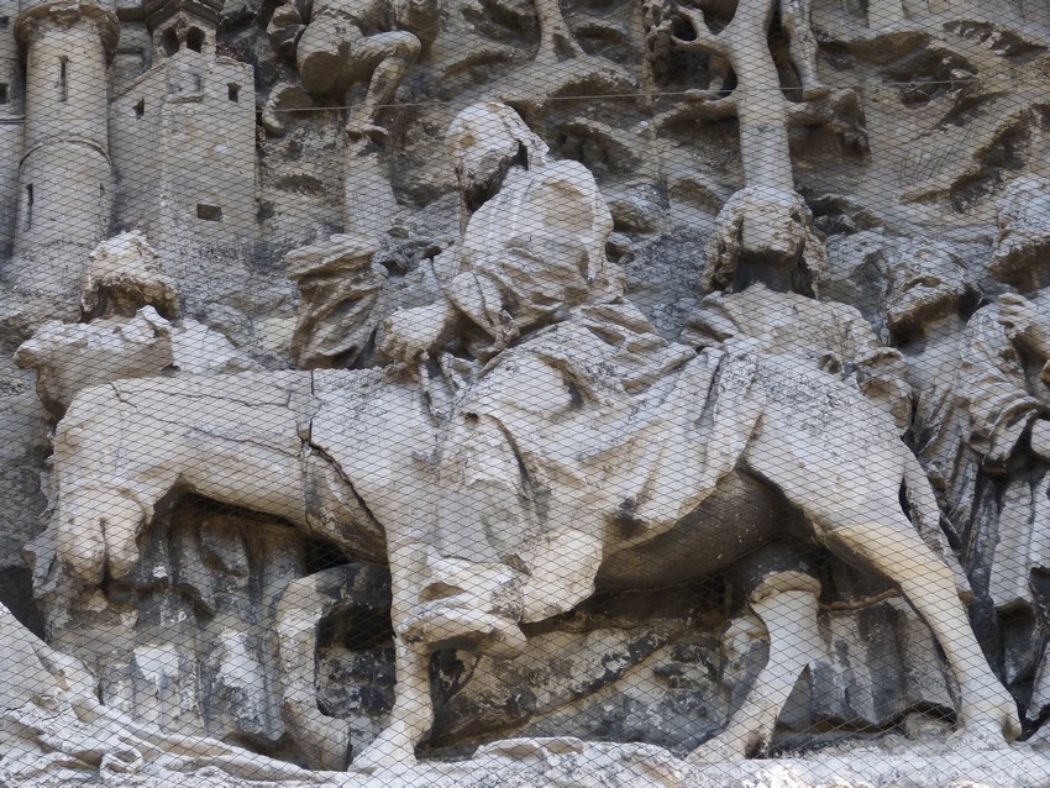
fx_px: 3641
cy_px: 394
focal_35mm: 120
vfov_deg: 12.4
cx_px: 525
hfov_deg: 16.4
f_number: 4
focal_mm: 21.6
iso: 100
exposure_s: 1/125
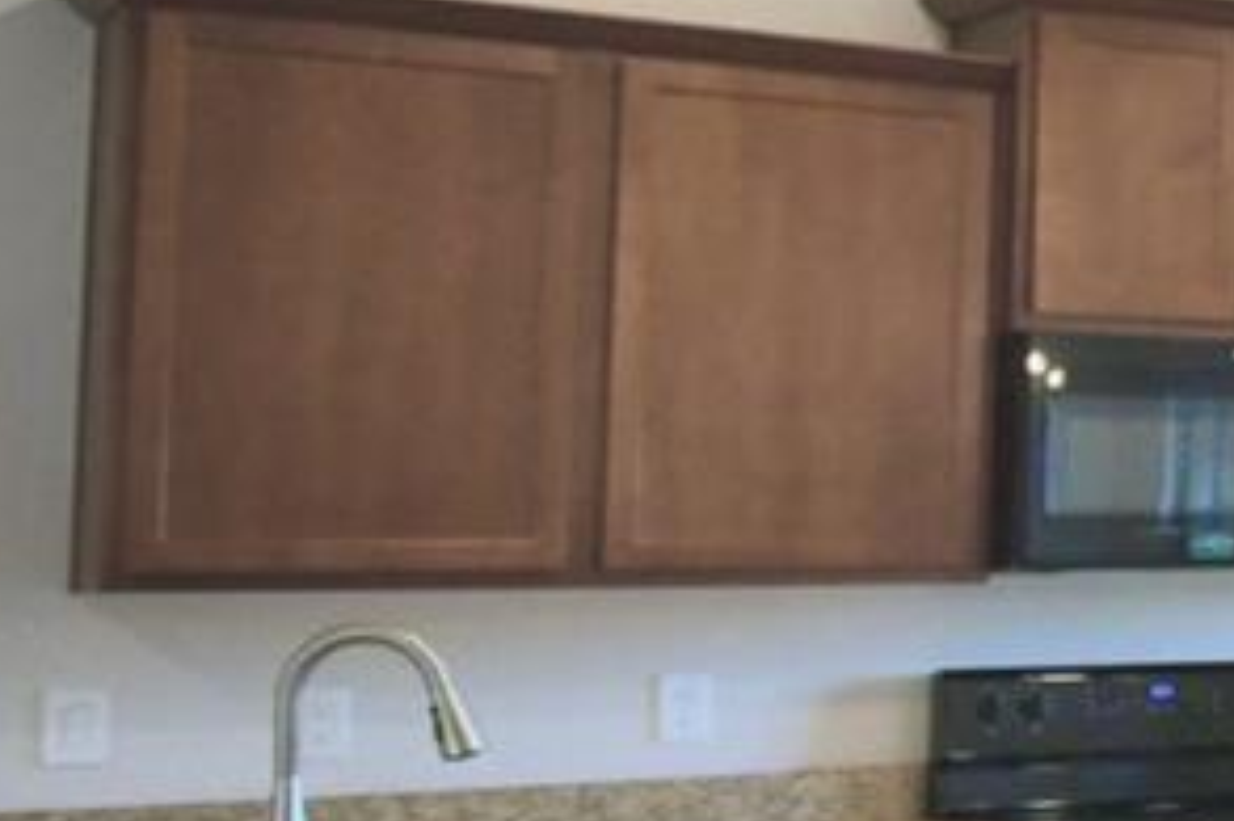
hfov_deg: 15.6
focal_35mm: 82
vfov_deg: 16.6
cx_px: 2830
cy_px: 358
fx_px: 2809
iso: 400
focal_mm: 10
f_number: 4.5
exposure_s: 1/125
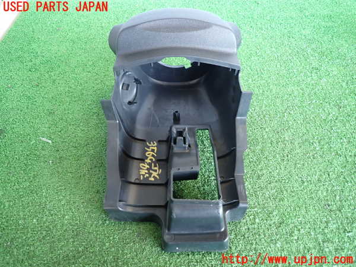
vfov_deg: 54.9
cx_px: 178
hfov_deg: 69.4
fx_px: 257
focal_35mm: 25
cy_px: 134
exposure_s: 1/30
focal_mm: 4.5
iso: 250
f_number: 2
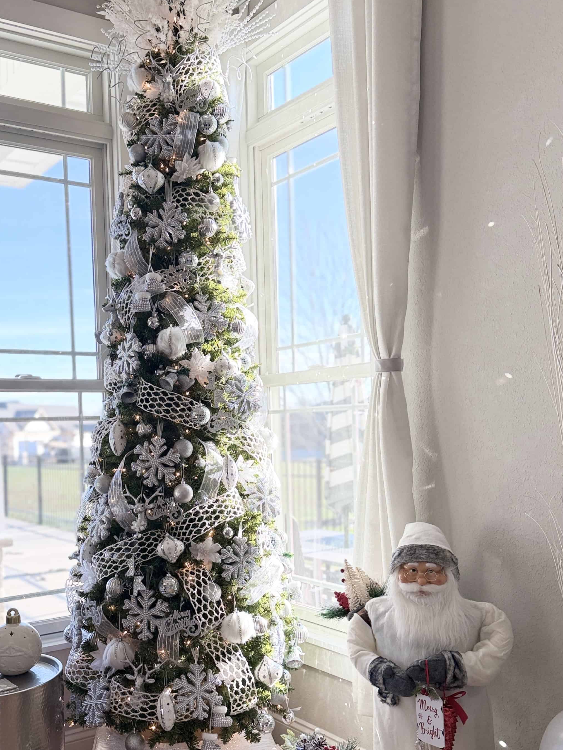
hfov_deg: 40.3
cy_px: 436
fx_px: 759
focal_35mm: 35
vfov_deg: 52.4
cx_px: 195
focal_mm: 6.8
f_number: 1.8
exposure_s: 1/412
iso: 100
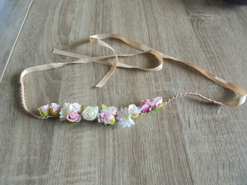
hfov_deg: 67.3
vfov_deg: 53.1
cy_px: 92
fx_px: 186
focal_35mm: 26
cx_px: 124
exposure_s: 1/30
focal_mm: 4.6
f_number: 3.5
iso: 250
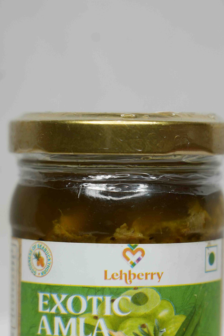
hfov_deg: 7.3
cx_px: 127
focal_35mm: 188
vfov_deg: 10.9
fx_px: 1755
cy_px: 181
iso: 250
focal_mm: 105
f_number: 5
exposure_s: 1/80
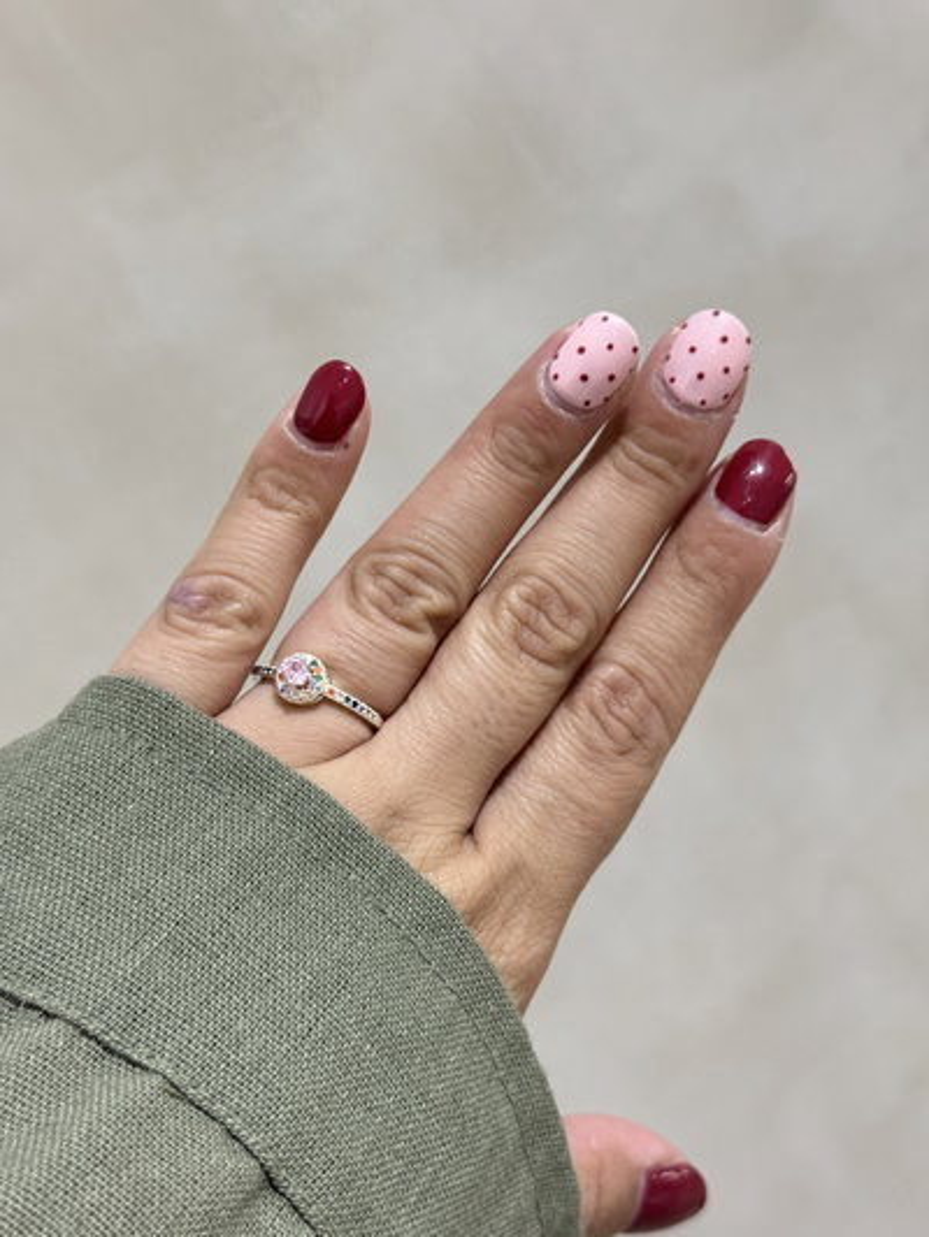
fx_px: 1717
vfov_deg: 39.6
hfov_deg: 30.3
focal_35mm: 48
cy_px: 618
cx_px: 464
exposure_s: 1/50
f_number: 1.78
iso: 100
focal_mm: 6.76
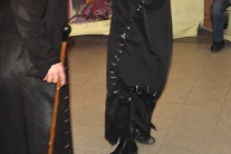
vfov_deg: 16.2
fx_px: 539
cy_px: 33
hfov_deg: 23.0
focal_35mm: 84
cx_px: 244
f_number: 3.5
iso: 800
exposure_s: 1/200
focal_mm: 18
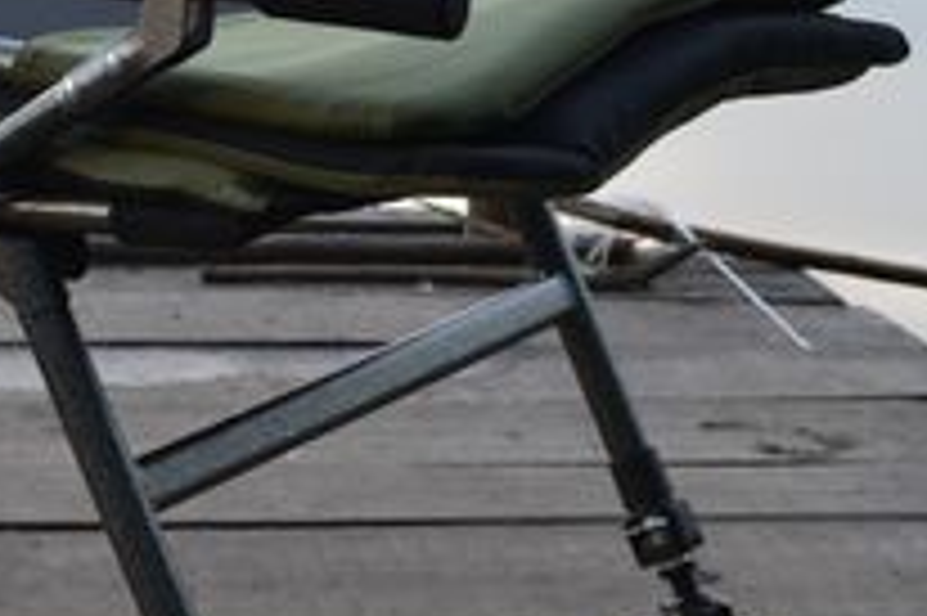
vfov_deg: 10.4
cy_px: 211
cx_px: 126
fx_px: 3370
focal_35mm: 131
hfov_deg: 15.5
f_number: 5.6
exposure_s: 1/125
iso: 250
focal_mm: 30
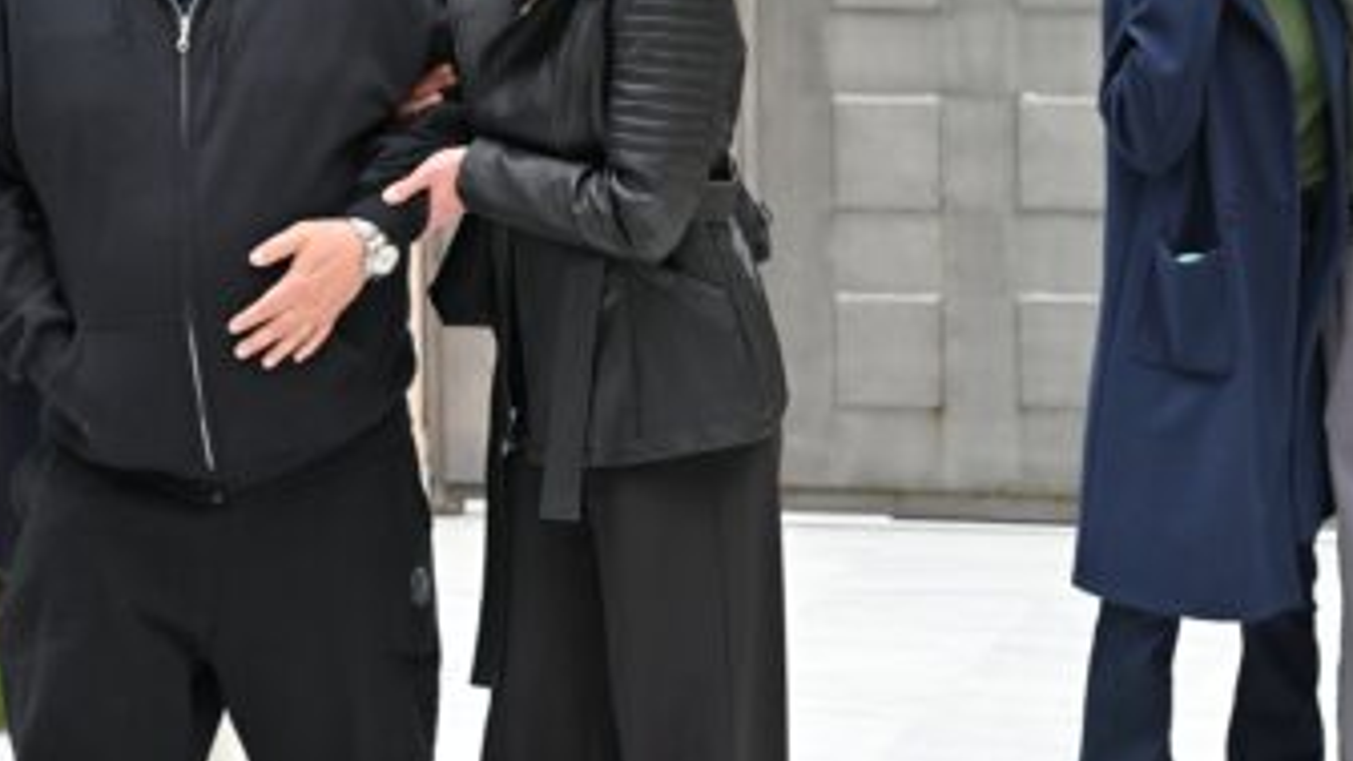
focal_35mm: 170
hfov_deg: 12.7
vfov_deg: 7.1
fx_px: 6099
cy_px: 244
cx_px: 781
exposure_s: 1/400
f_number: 4
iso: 400
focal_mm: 91
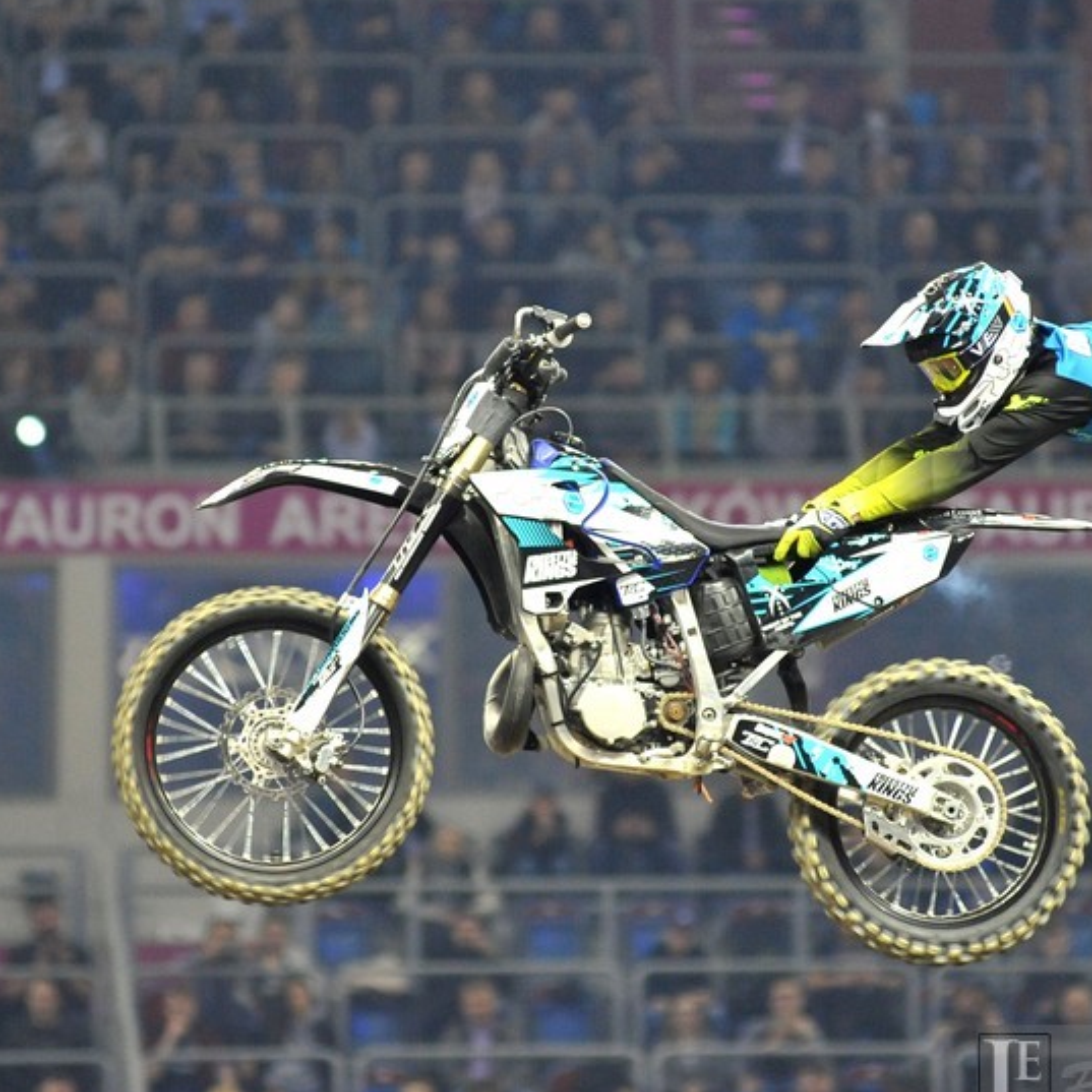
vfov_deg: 6.0
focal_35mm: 293
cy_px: 487
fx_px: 10457
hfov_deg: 6.0
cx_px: 523
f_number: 3.2
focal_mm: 185
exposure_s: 1/800
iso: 3200
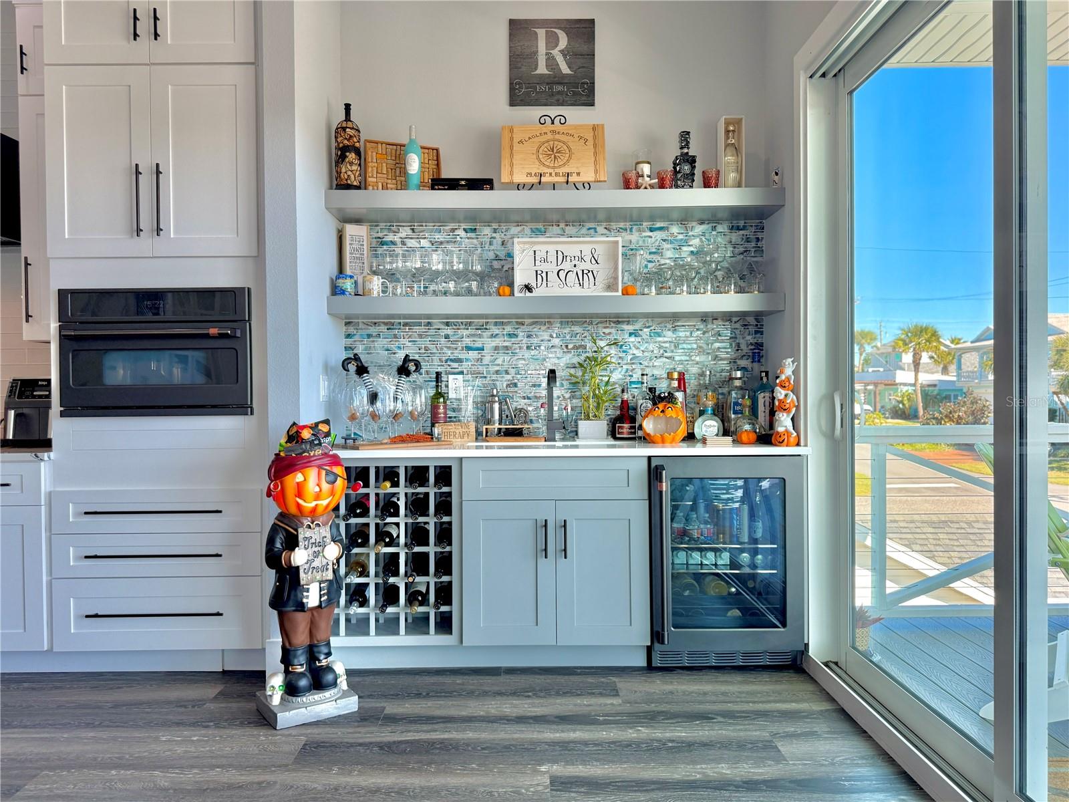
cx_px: 534
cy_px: 401
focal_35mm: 24
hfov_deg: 71.6
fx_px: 741
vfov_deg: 56.8
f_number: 1.78
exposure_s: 1/344
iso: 100
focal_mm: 6.76
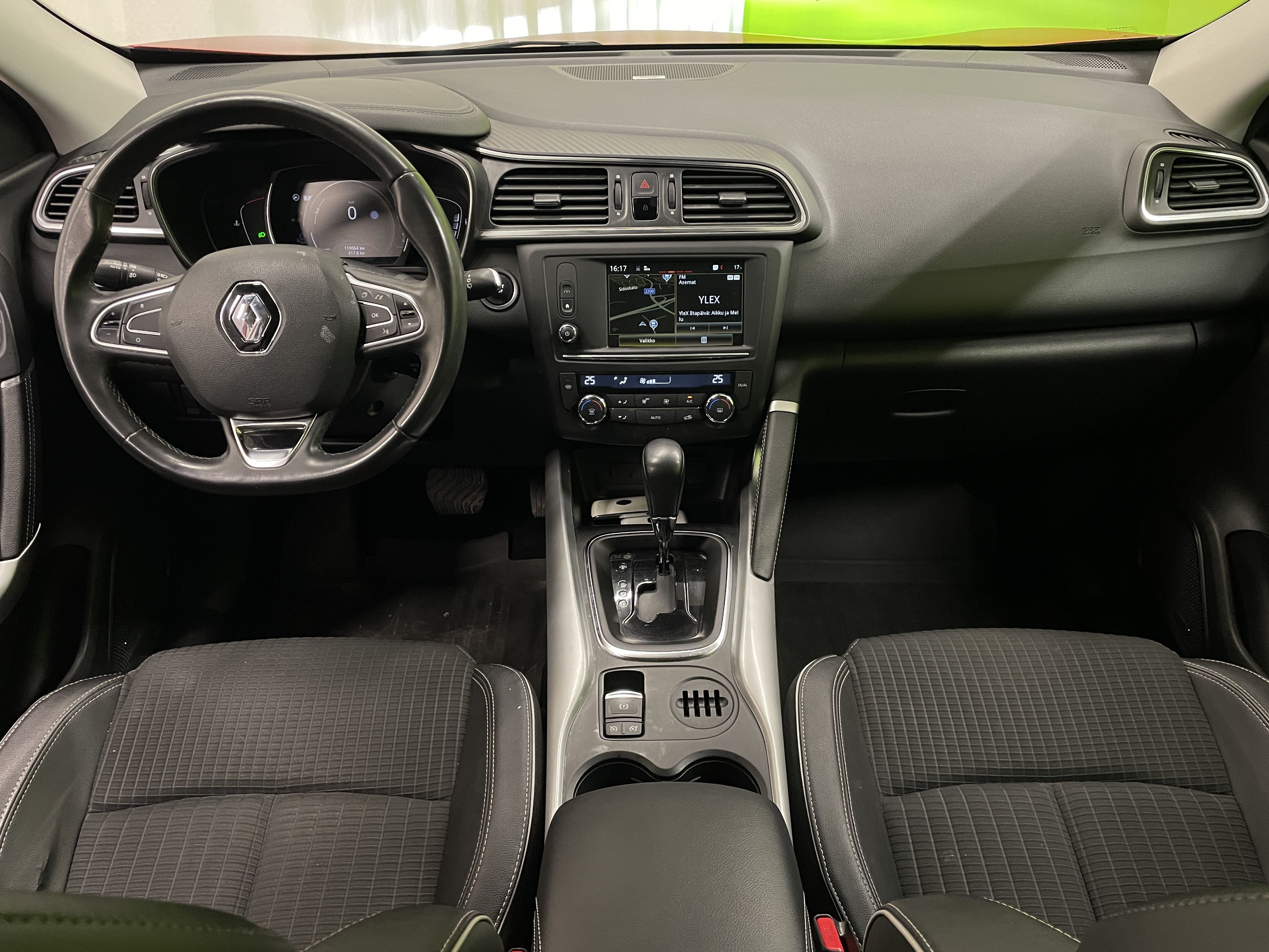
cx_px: 634
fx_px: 953
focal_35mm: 26
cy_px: 476
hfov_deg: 67.3
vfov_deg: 53.1
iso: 400
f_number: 1.6
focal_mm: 4.2
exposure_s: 1/50
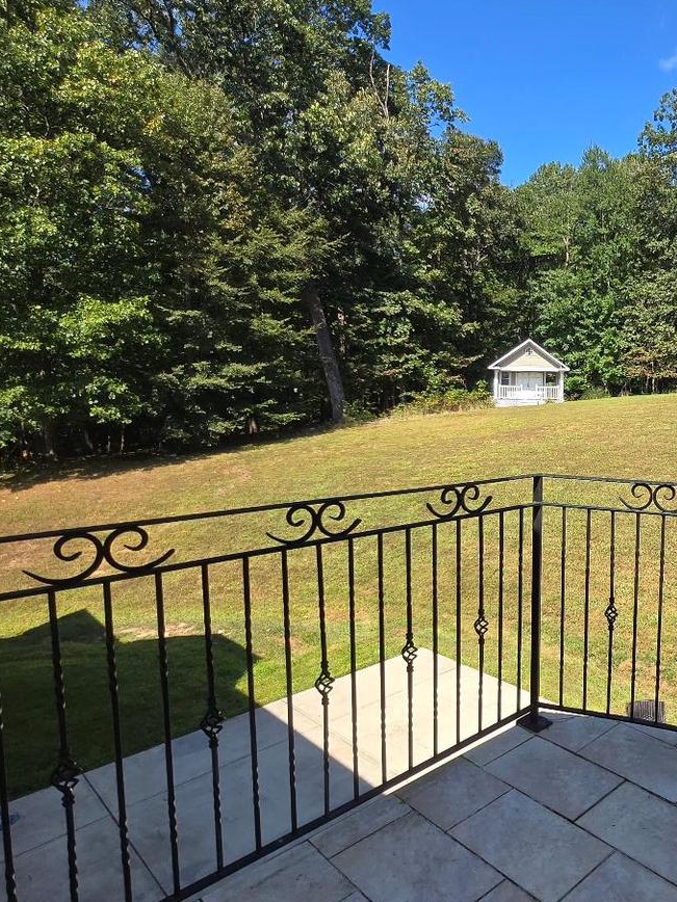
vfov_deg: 73.9
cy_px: 451
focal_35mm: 23
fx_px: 600
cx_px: 584
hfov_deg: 53.0
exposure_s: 1/667
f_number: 2.2
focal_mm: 1.7
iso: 25
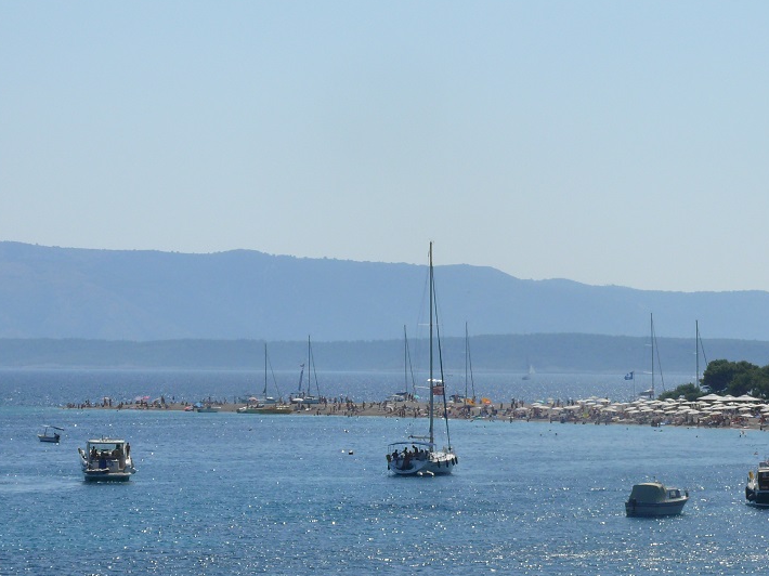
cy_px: 239
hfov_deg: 12.2
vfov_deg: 9.2
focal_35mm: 162
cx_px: 578
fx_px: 3598
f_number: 8
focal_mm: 22.2
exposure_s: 1/640
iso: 100
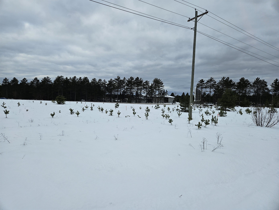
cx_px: 140
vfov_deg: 58.9
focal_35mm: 23
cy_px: 105
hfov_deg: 73.9
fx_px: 185
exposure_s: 1/1770
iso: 25
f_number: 1.8
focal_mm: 5.4
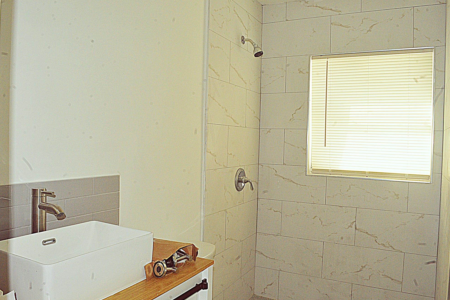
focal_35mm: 28
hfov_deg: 65.5
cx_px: 228
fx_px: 350
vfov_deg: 46.4
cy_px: 150
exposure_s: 1/60
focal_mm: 18
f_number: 18
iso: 640
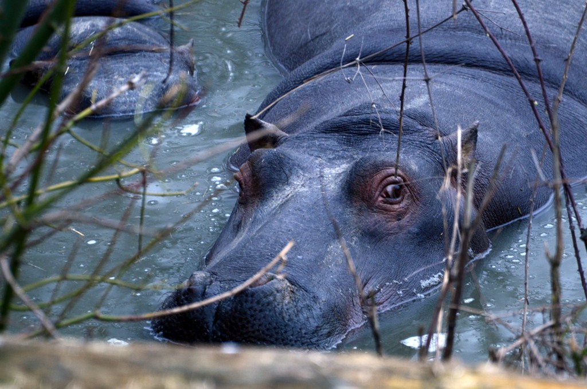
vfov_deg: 3.0
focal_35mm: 450
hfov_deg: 4.6
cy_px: 194
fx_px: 7322
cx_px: 294
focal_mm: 300
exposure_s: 1/80
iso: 400
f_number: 5.6
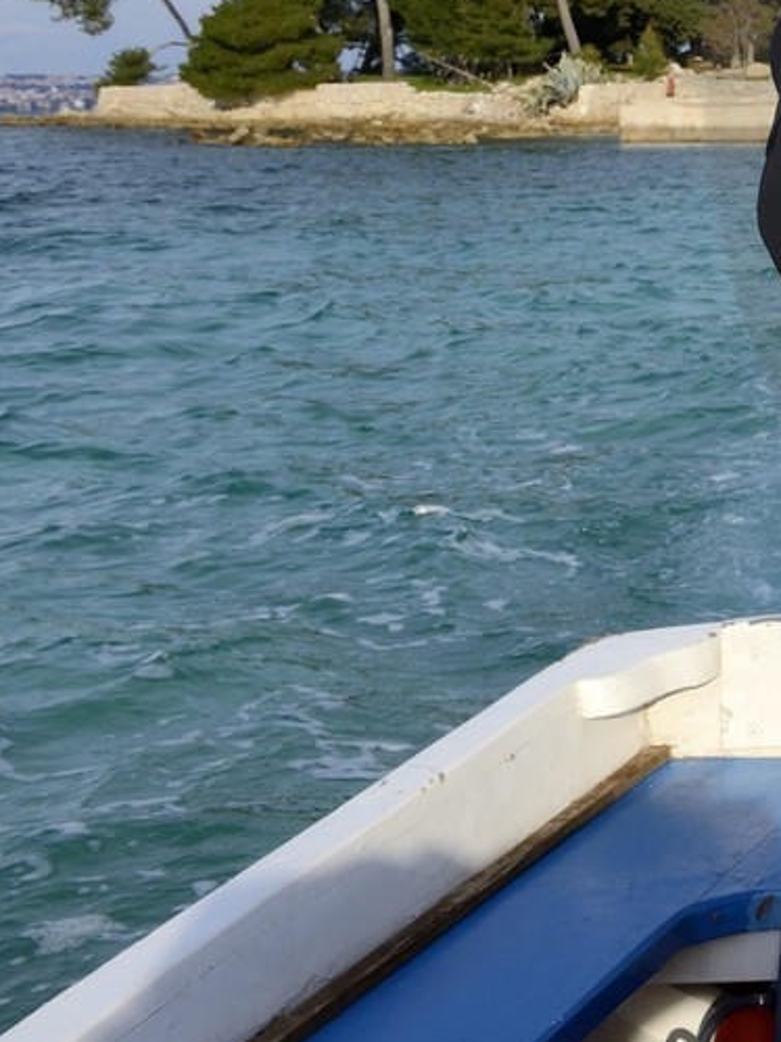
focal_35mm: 74
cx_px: 1552
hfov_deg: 15.8
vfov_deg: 25.3
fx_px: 2227
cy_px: 44
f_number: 13
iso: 320
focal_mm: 24
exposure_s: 1/320
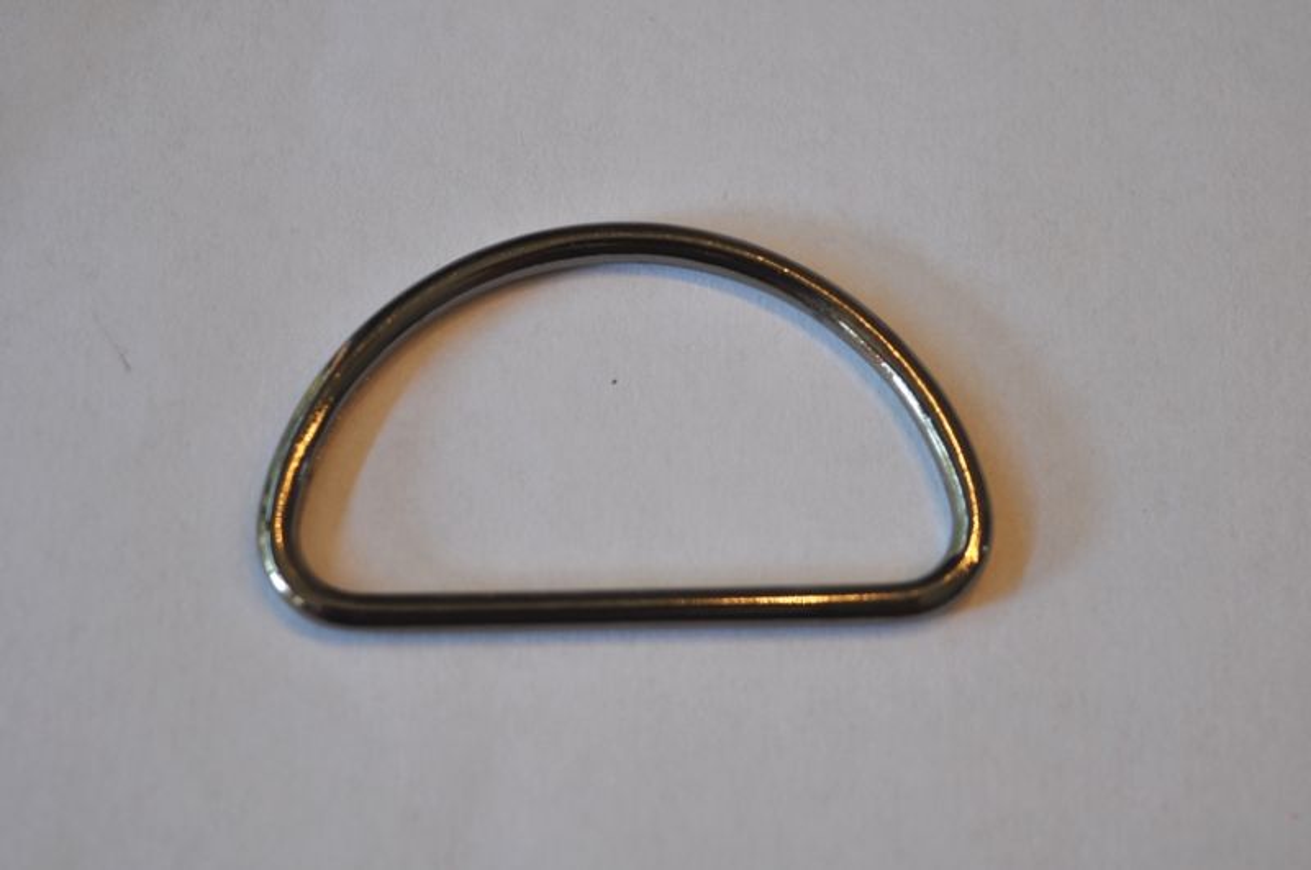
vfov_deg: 18.9
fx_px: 2618
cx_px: 656
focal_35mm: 72
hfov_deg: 28.1
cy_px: 435
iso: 400
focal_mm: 48
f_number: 5.3
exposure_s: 1/60
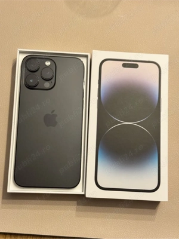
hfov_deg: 30.3
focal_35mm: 48
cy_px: 120
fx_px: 331
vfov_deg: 39.7
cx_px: 90
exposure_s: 1/33
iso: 250
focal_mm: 6.76
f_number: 1.78
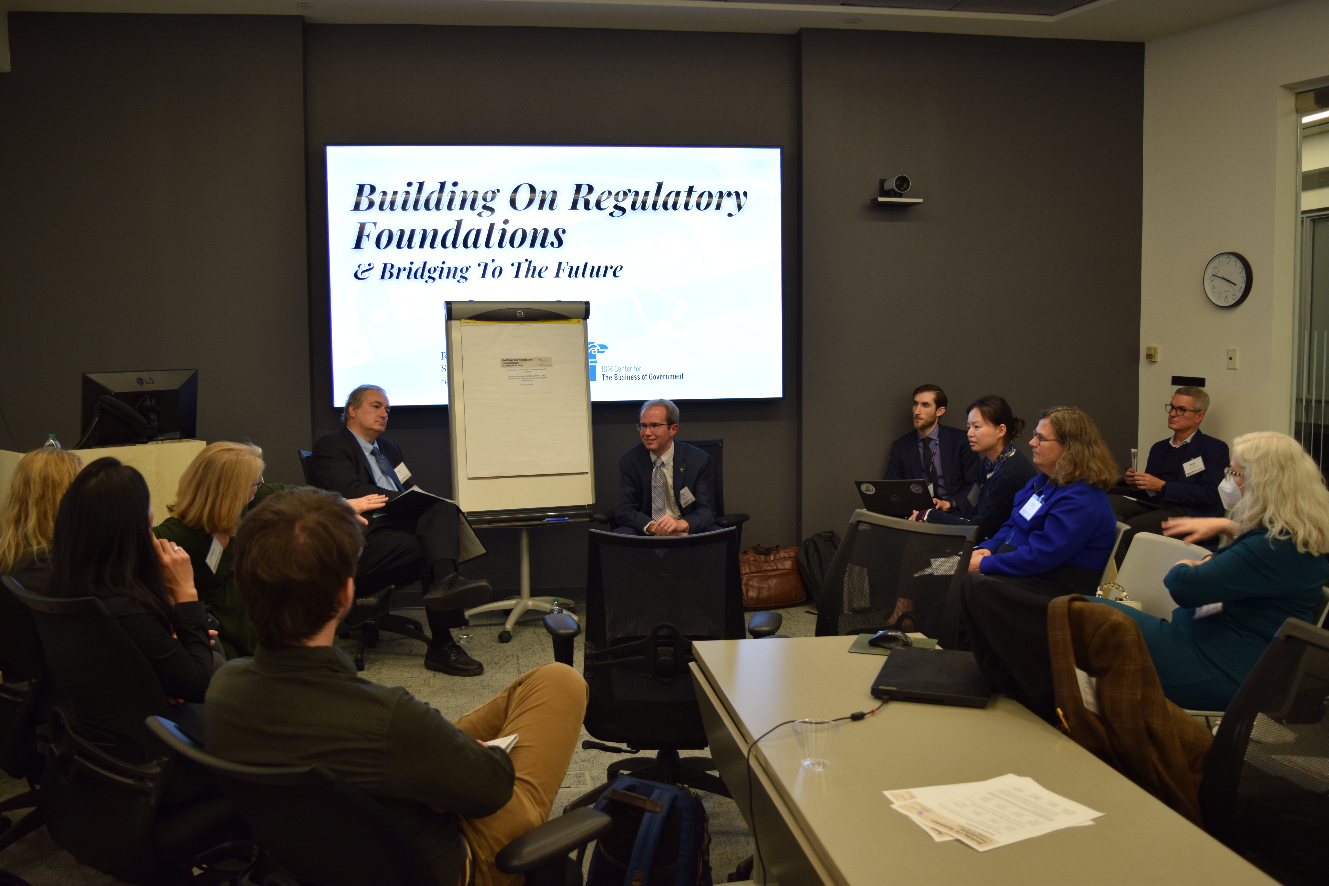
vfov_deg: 40.0
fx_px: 1218
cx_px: 664
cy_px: 443
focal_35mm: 33
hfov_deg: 57.2
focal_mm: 22
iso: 450
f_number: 4
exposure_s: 1/60
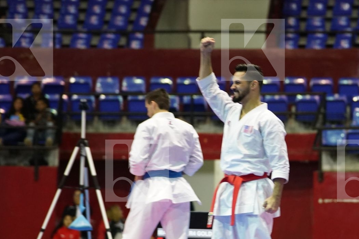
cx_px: 253
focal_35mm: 204
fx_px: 2034
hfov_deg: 10.1
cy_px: 171
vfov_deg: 6.7
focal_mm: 119
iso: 4000
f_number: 2.8
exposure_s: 1/250
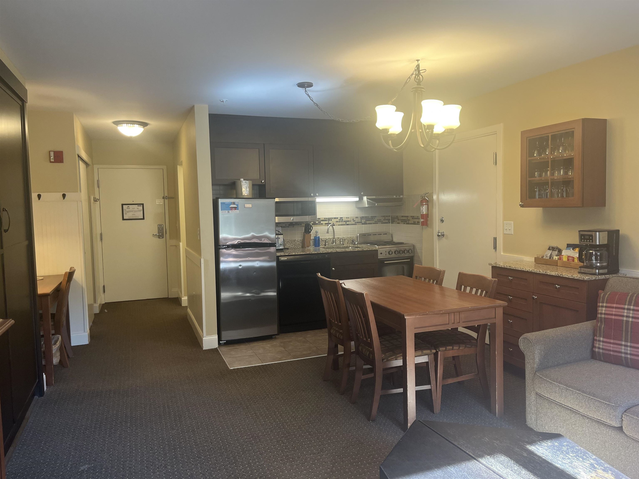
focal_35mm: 26
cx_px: 320
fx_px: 480
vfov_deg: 53.1
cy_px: 240
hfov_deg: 67.3
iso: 64
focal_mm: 5.1
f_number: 1.6
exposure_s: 1/60
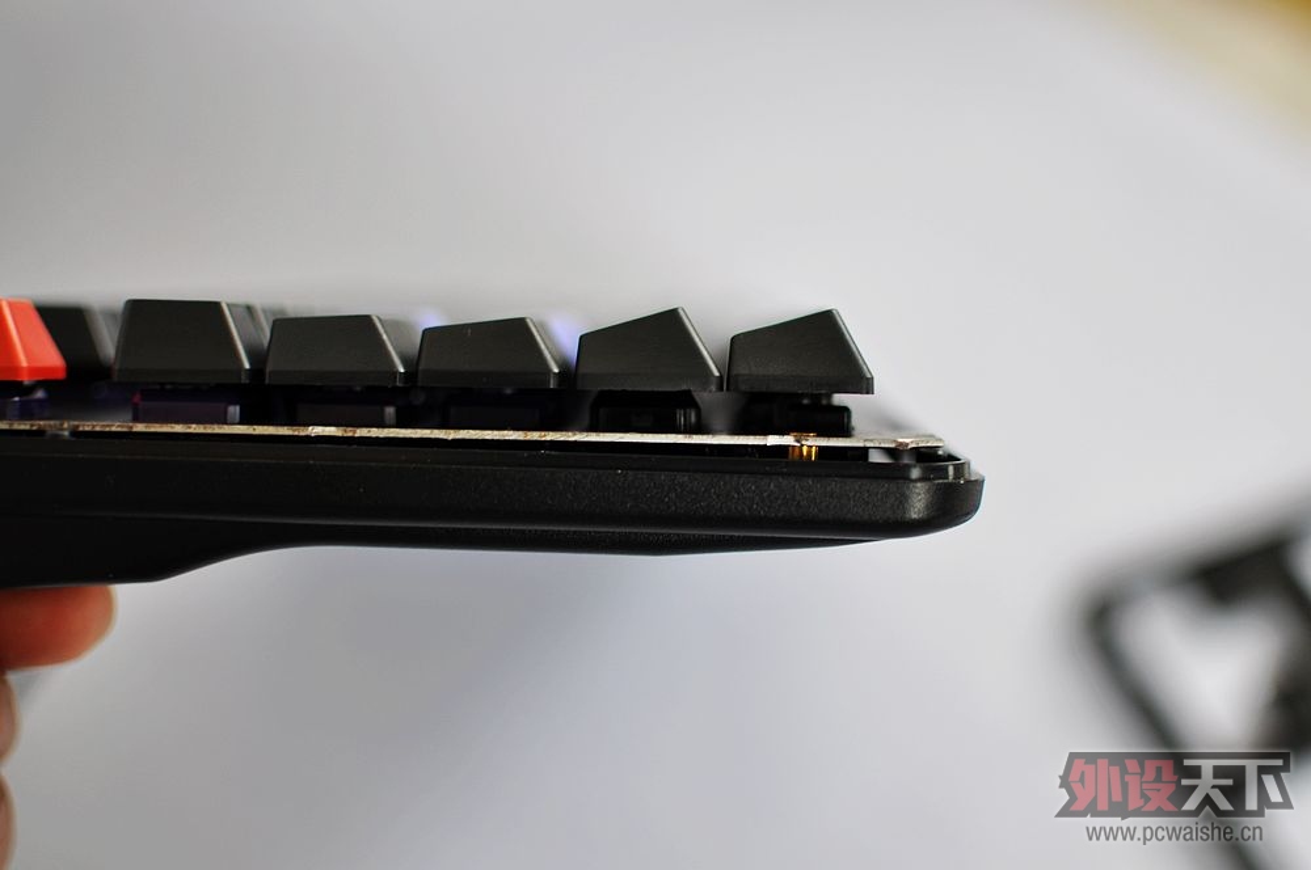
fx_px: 1909
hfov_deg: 37.9
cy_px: 435
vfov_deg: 25.7
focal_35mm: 52
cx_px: 656
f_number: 1.8
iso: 200
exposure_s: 1/80
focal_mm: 35
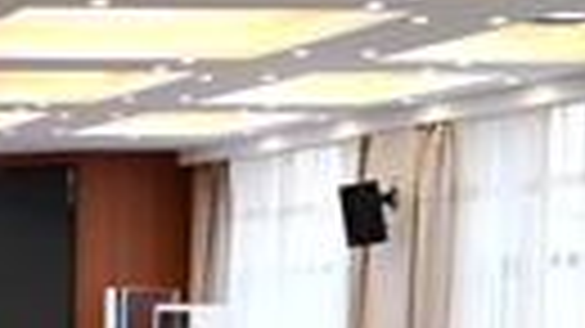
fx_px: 1954
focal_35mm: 126
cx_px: -634
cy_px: 346
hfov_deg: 14.0
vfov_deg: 9.5
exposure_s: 1/30
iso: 80
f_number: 2.8
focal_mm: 26
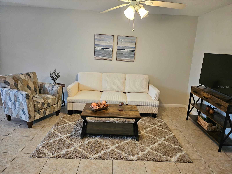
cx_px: 116
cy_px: 87
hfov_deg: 71.6
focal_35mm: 24
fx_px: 161
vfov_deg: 56.8
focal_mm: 5
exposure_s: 1/120
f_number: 1.8
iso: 800
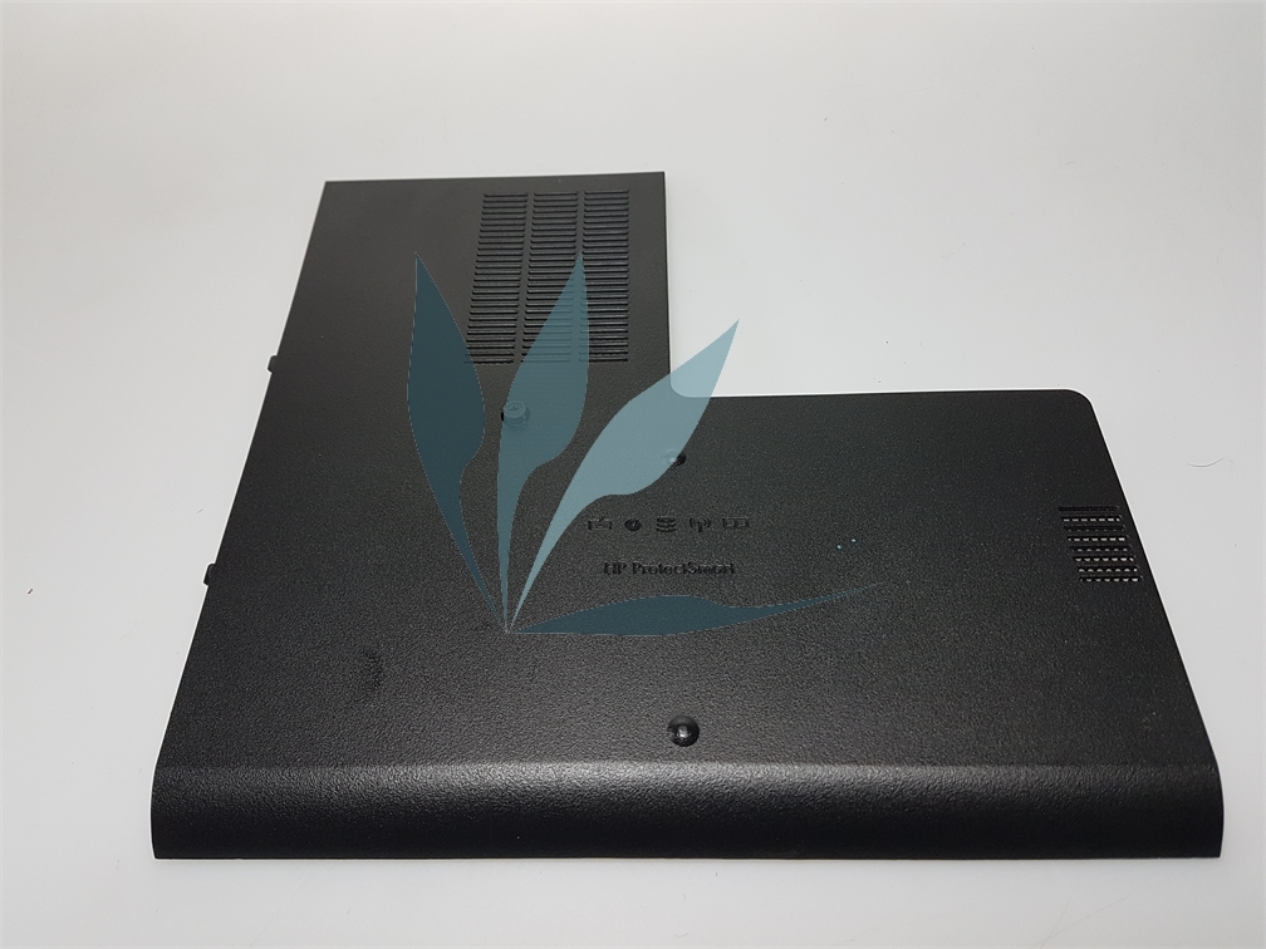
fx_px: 951
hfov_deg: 67.3
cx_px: 633
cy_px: 474
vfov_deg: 53.1
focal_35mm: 26
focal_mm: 4.2
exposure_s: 1/100
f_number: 1.7
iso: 64
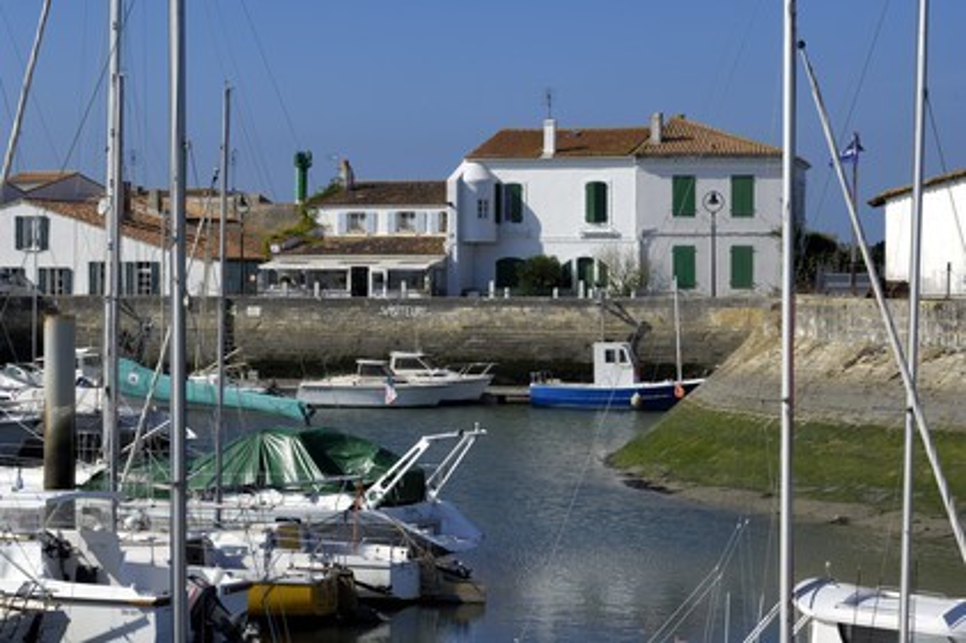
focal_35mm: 90
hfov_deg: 22.6
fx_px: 2413
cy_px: 322
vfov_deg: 15.2
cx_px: 483
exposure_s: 1/160
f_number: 12
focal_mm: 60
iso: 100
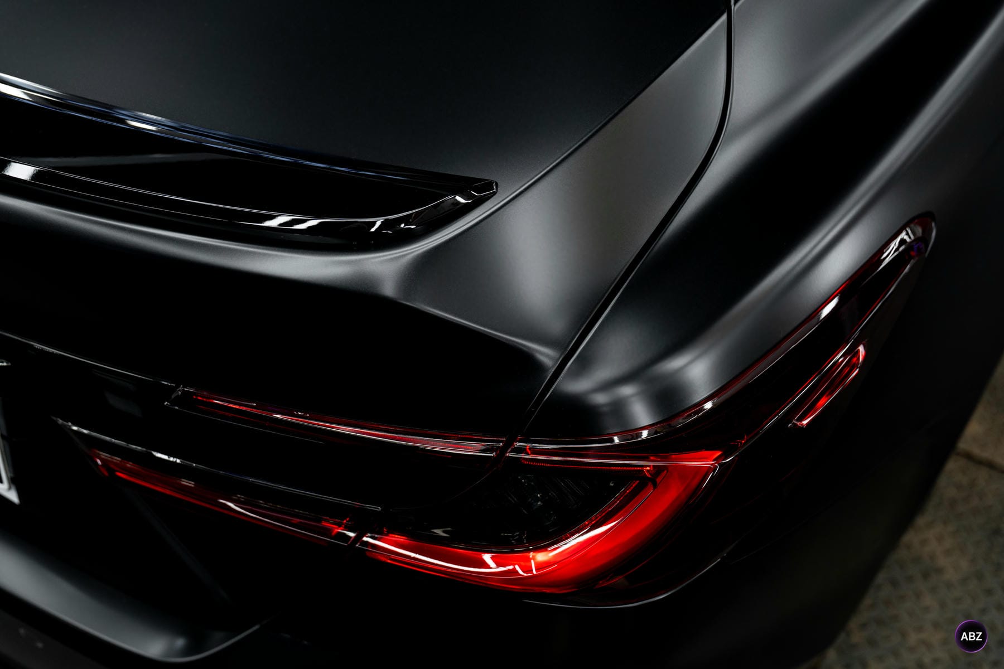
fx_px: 1115
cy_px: 334
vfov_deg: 33.4
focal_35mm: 40
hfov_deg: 48.5
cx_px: 502
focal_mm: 40
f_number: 4
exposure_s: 1/200
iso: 400
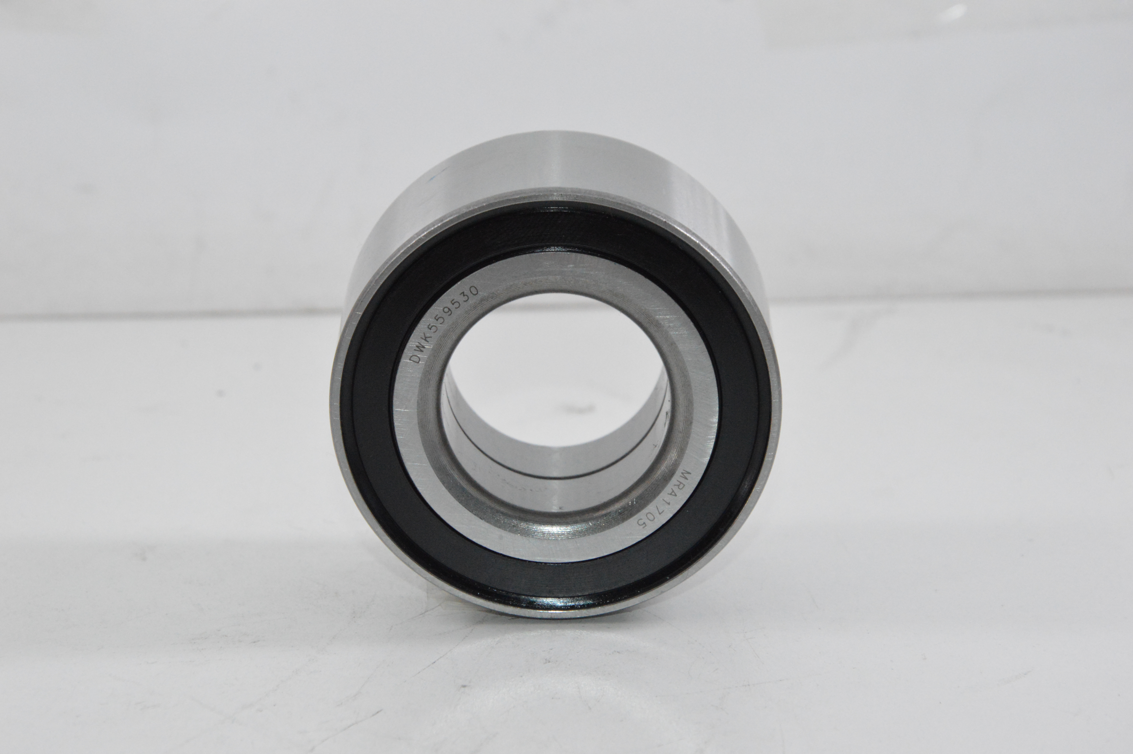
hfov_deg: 13.1
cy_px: 377
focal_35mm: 158
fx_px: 4952
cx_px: 566
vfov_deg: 8.7
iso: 3200
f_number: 11
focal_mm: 105
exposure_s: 1/125
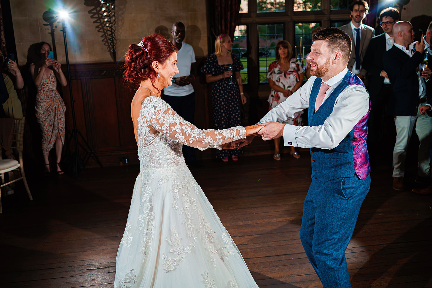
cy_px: 144
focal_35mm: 35
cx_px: 216
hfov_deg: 54.4
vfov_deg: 37.9
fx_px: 420
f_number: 3.5
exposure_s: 1/200
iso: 200
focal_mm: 35
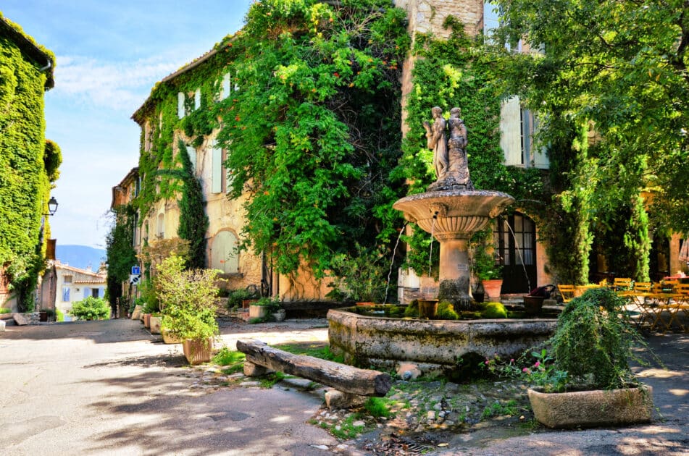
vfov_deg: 50.2
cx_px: 344
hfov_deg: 70.5
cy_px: 228
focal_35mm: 26
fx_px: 487
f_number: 8
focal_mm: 17
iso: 100
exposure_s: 1/100
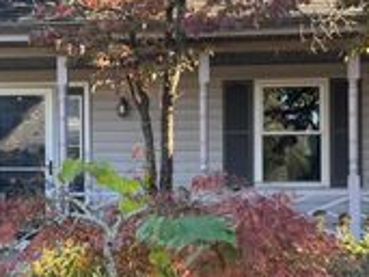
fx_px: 810
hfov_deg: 25.5
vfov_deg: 19.3
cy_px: 166
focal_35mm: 76
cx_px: 119
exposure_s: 1/181
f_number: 1.6
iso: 50
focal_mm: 5.96
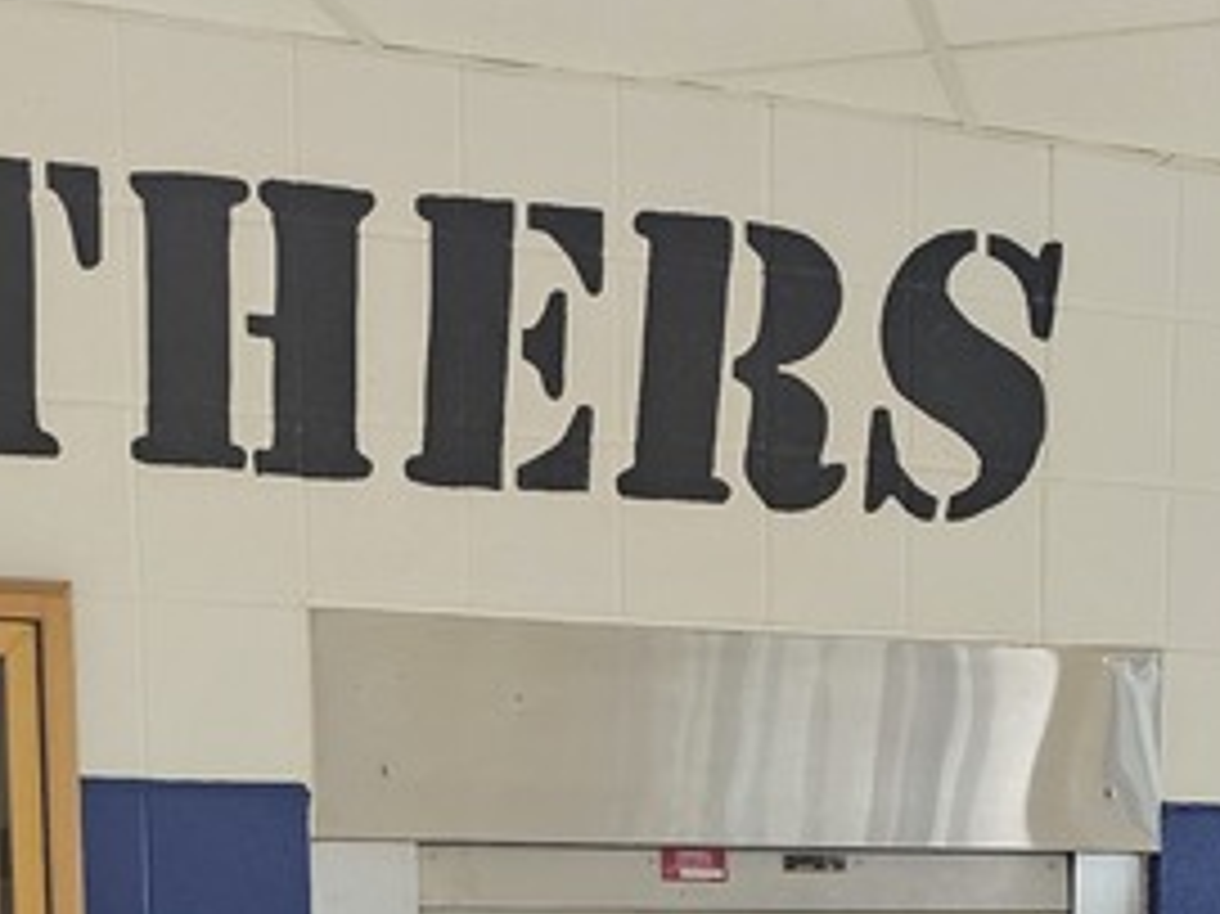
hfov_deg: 22.5
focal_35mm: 87
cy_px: 1513
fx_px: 3065
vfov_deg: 15.2
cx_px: 491
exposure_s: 1/120
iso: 800
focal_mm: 6.3
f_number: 1.7
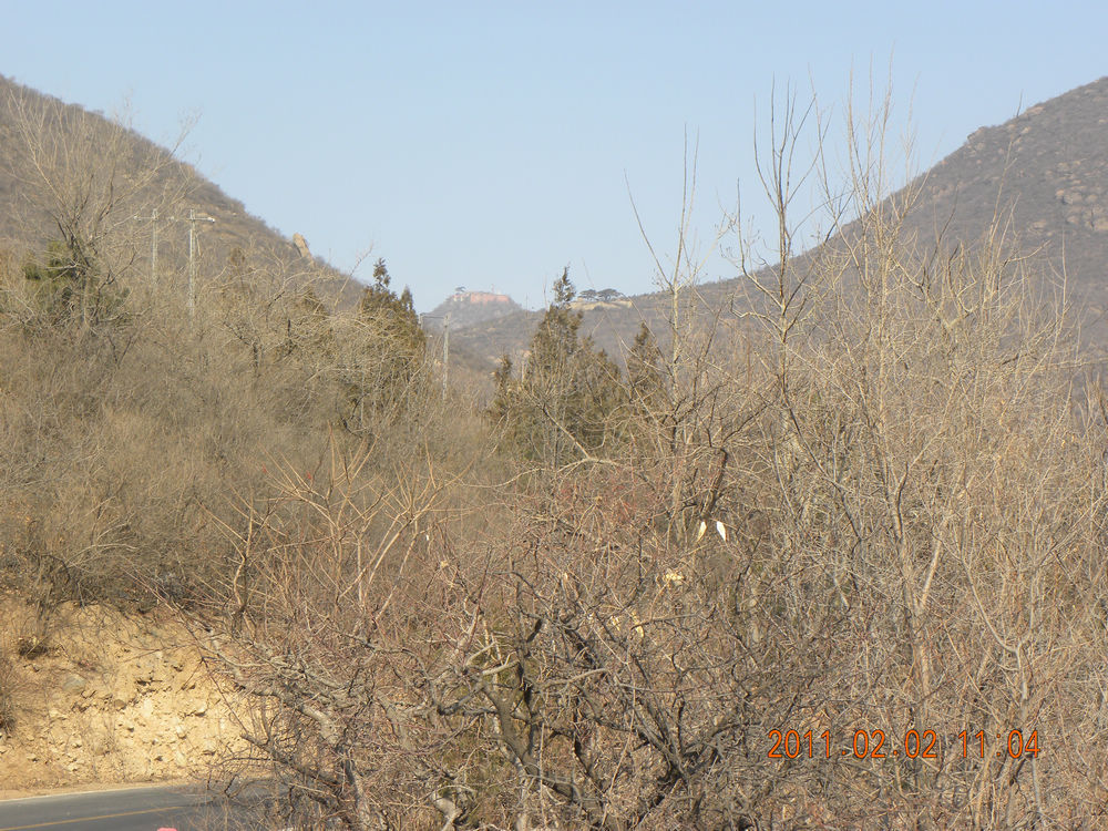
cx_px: 554
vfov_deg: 14.1
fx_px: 3361
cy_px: 416
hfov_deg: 18.7
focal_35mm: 105
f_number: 5
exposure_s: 1/220
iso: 64
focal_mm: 18.8
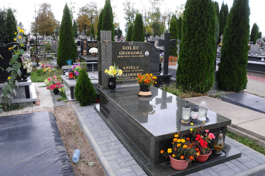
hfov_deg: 67.4
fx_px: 199
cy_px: 88
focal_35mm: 27
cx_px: 132
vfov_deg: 47.8
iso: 800
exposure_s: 1/160
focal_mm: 18
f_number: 7.1
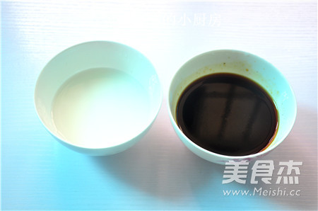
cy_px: 106
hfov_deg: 33.5
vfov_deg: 22.5
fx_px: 529
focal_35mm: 60
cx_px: 159
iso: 250
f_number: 5.6
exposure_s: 1/8
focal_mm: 40
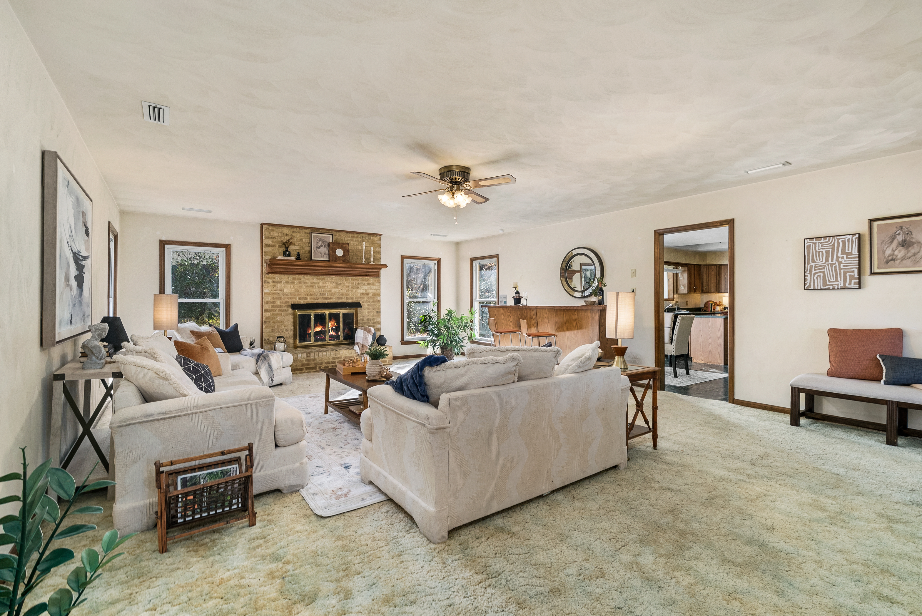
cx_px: 461
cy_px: 308
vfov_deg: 73.8
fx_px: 410
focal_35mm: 16
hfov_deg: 96.7
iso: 320
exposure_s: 1
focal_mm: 16
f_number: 9
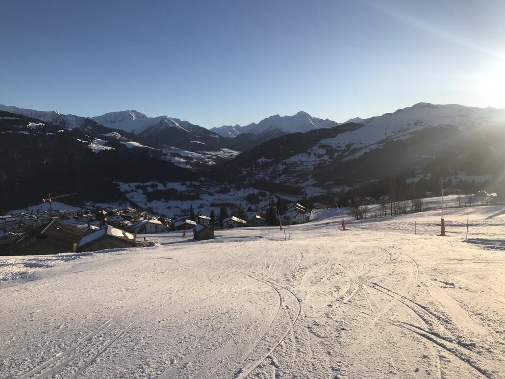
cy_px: 190
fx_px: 409
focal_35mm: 28
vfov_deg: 49.8
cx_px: 252
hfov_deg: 63.4
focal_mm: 3.99
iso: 20
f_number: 1.8
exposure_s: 1/3096
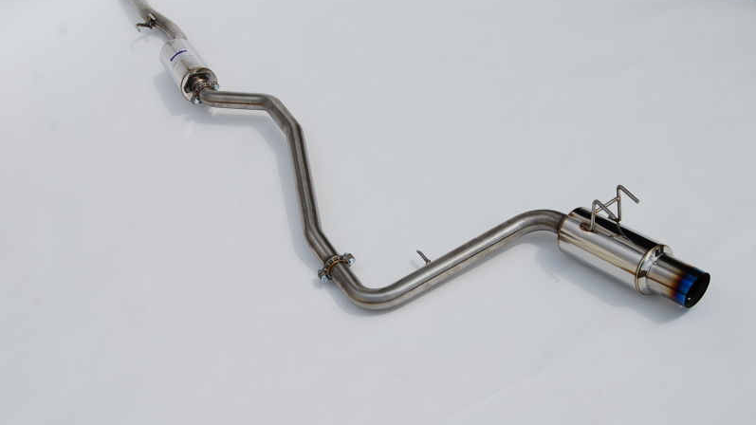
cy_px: 188
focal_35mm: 60
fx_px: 1203
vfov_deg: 20.0
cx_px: 378
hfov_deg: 34.9
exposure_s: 1/400
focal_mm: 38
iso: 100
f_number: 10
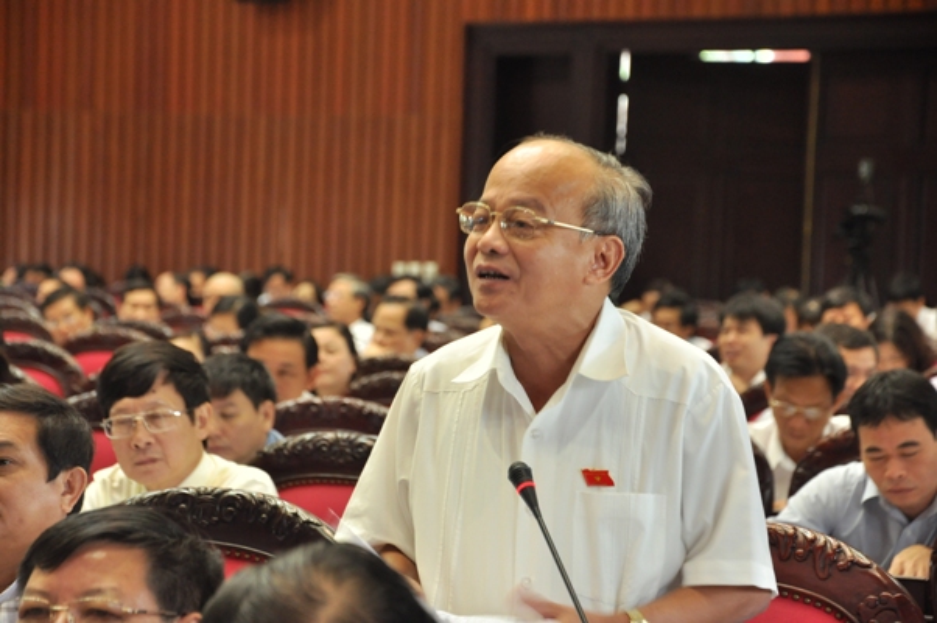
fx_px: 3822
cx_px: 468
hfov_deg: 14.0
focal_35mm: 147
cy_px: 312
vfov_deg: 9.3
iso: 800
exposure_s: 1/20
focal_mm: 98
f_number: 5.6
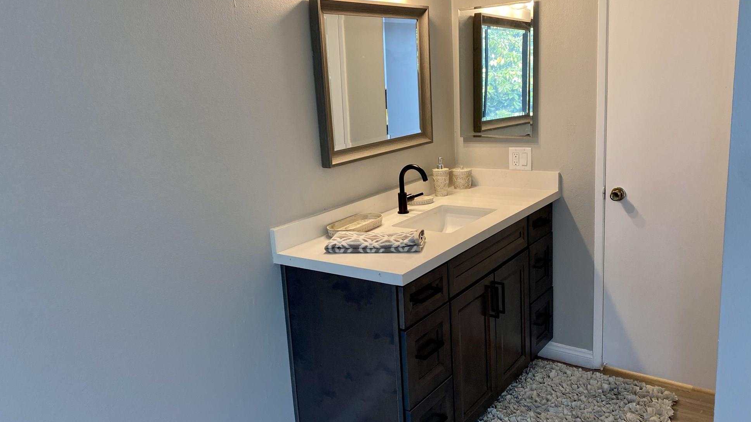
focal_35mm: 30
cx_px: 391
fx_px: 597
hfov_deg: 64.3
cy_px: 212
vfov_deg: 38.9
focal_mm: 4.25
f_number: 1.8
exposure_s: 1/120
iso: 80
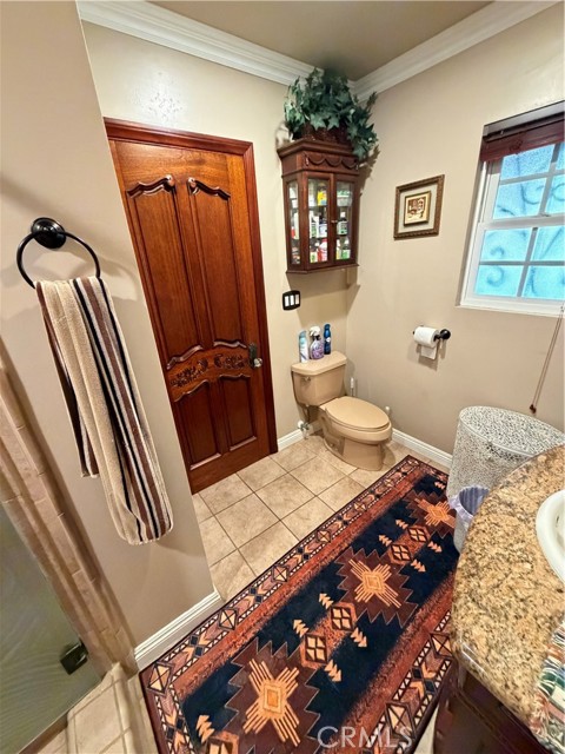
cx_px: 282
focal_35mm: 14
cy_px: 377
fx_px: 305
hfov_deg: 85.7
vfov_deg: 102.1
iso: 1250
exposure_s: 1/60
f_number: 2.2
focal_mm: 2.22
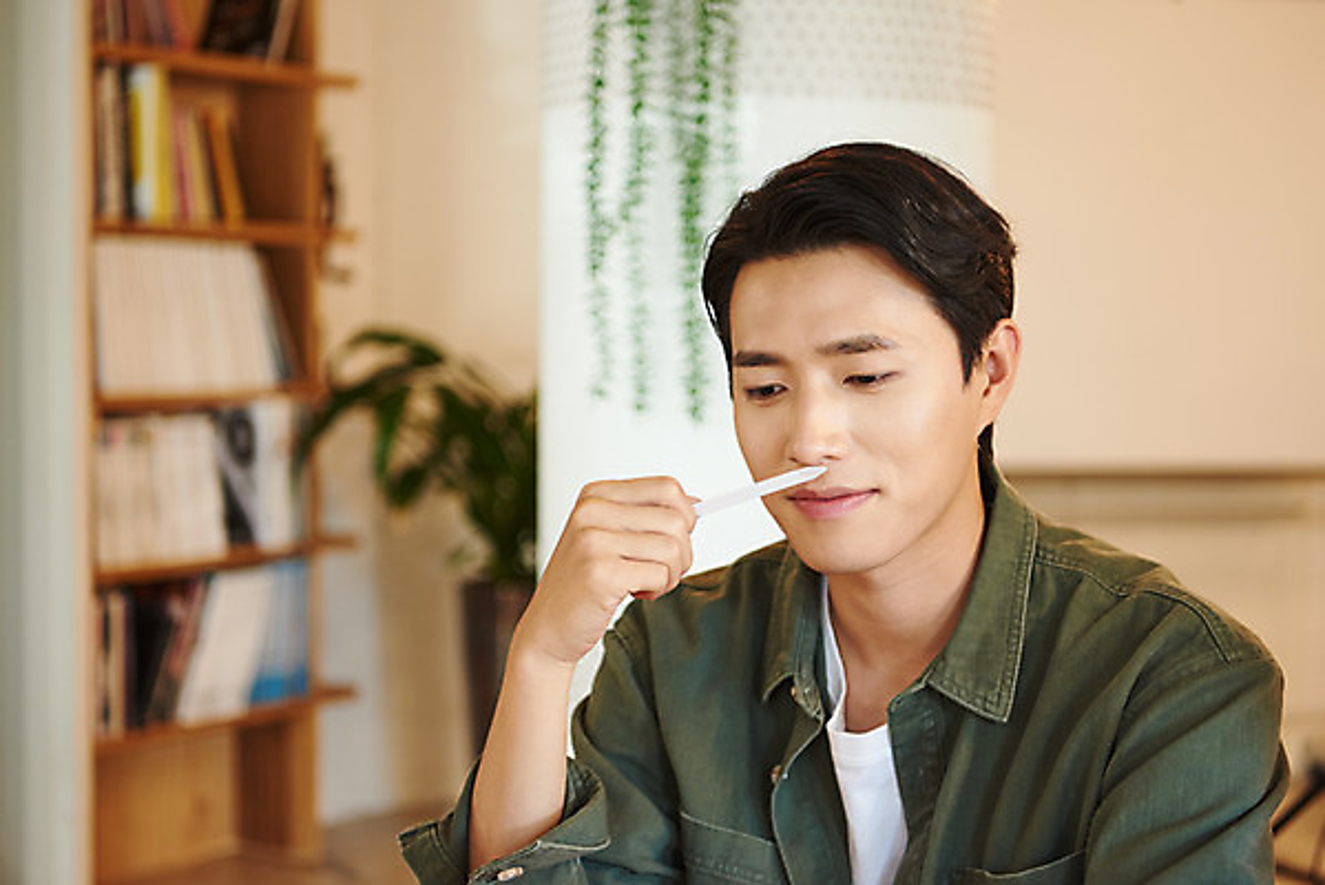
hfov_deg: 32.4
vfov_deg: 21.9
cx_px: 662
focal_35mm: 62
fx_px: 2283
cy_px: 442
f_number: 2.8
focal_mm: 62
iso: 800
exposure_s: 1/100
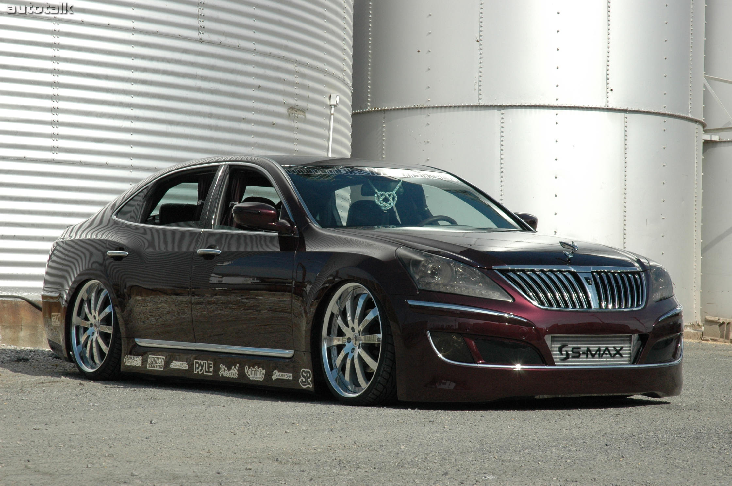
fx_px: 1889
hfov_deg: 21.9
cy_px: 243
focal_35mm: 93
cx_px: 366
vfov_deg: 14.7
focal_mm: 62
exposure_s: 1/500
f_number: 11
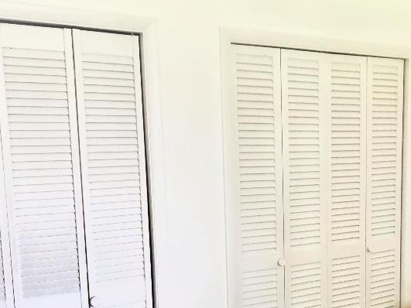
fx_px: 641
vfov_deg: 26.5
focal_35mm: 54
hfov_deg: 34.8
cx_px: 304
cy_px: 248
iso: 40
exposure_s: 1/24
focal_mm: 3.99
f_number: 1.8
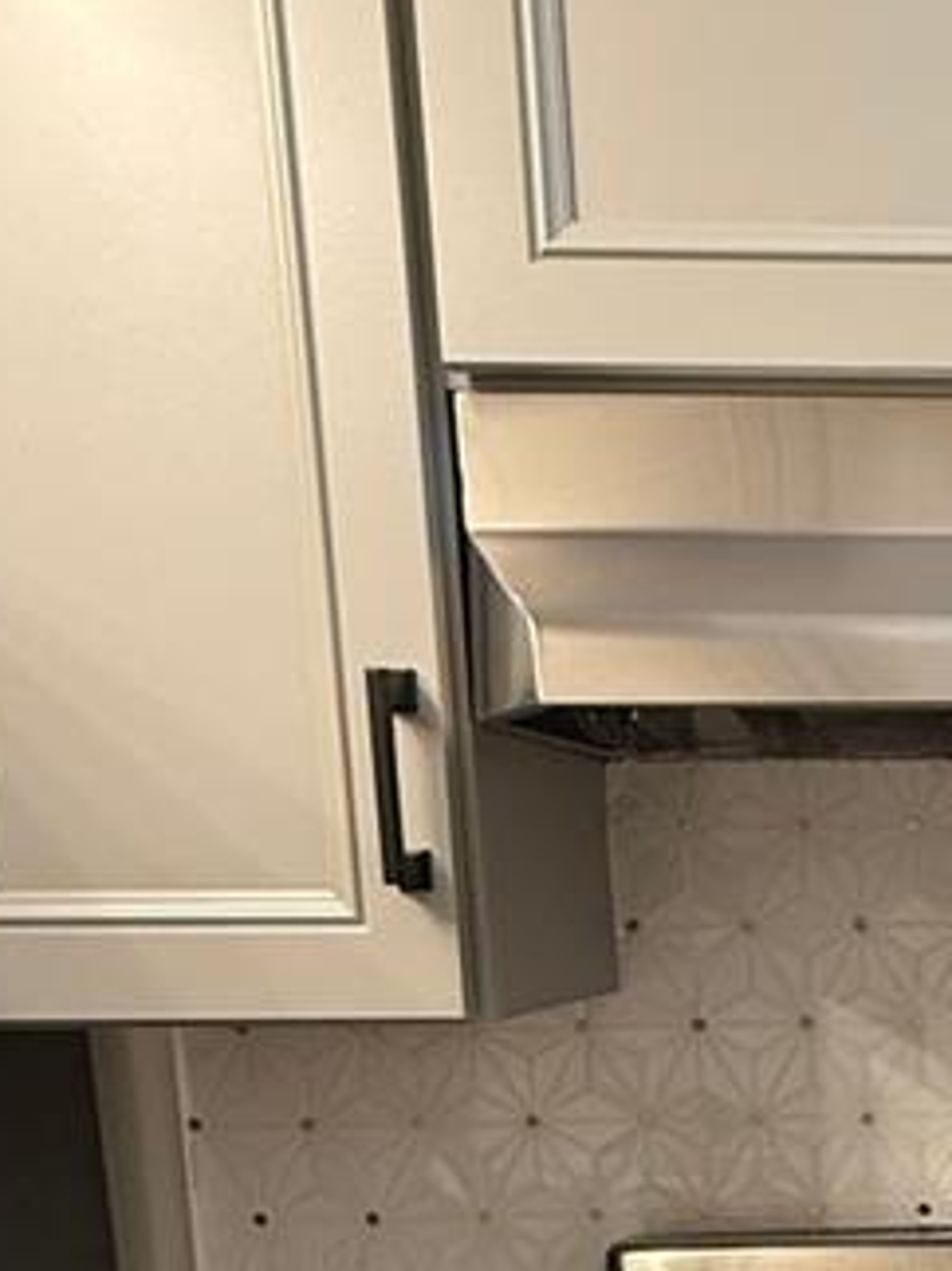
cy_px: 1302
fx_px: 1908
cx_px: 1149
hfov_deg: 25.2
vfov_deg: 33.4
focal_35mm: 52
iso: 250
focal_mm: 2.22
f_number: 2.2
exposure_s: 1/60
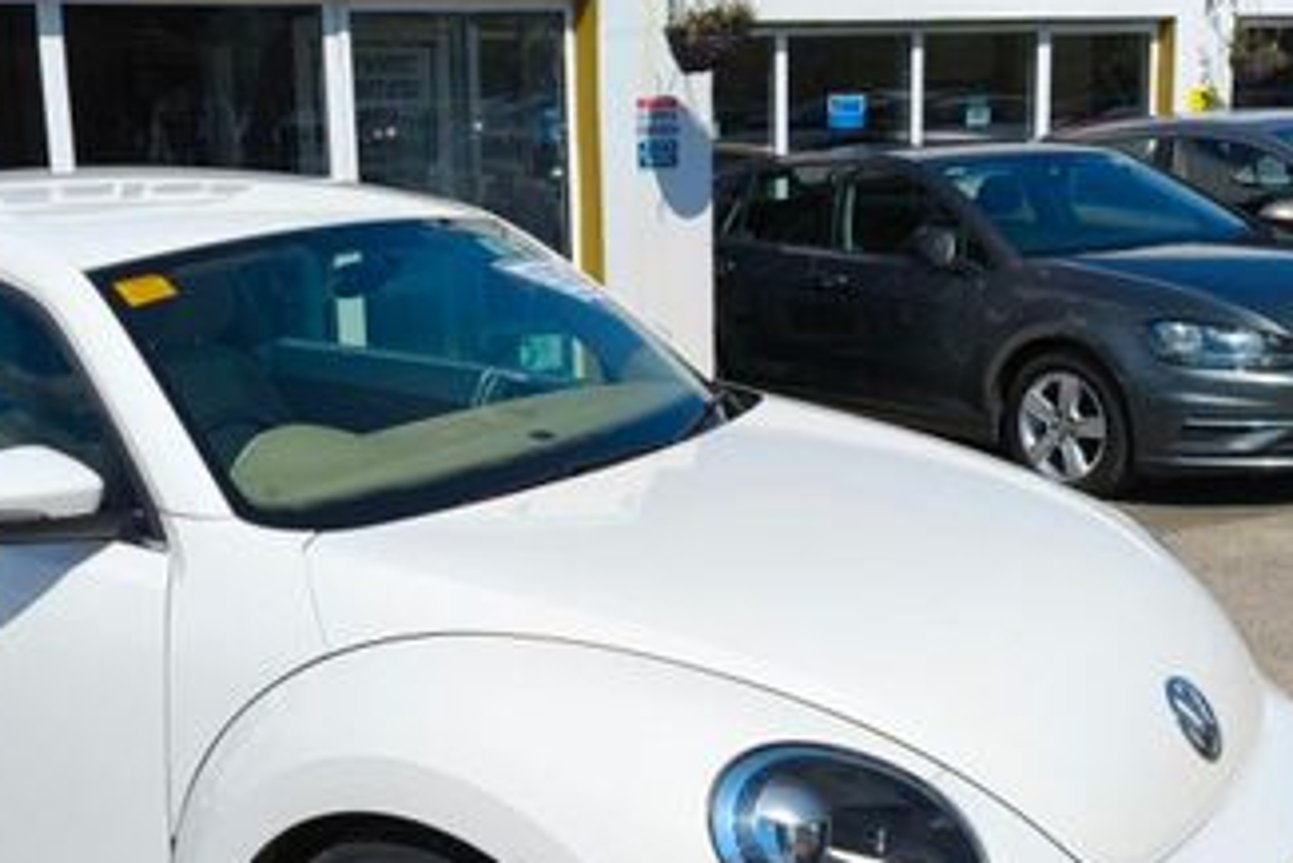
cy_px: 465
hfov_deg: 40.9
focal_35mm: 48
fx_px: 1725
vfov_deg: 28.1
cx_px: 497
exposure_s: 1/2595
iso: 50
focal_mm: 4.71
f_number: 1.7
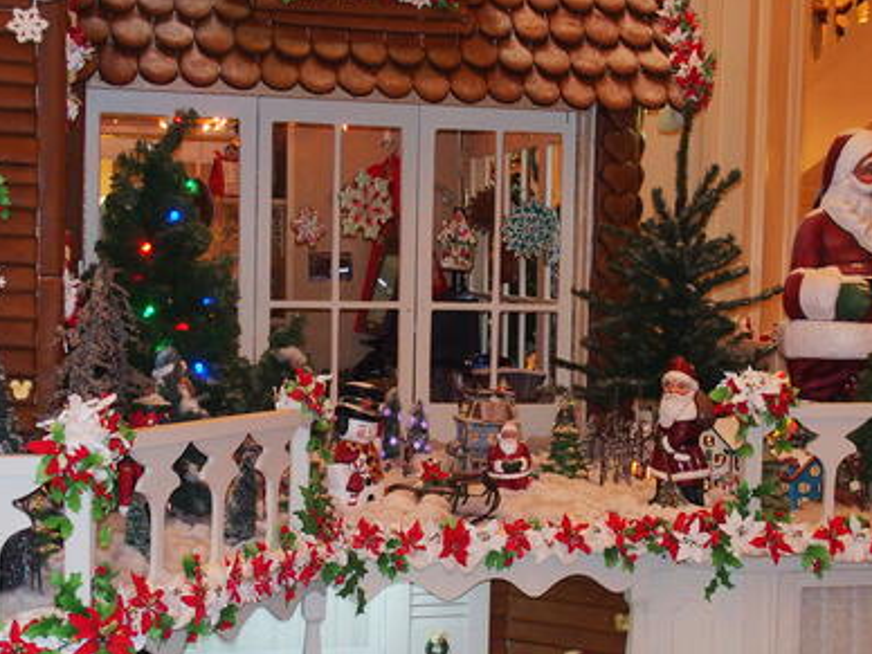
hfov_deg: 33.2
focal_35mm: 58
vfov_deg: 25.2
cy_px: 371
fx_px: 1461
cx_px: 427
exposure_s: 1/50
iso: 640
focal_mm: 10.8
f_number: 2.8
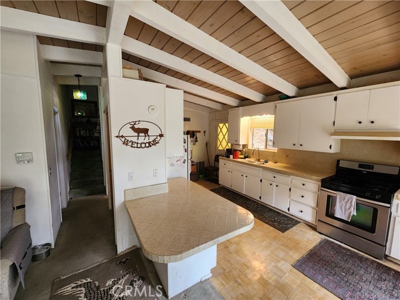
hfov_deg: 106.2
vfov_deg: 89.9
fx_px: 150
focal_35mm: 13
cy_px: 150
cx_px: 200
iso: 320
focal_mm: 2.2
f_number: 2.2
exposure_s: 1/60
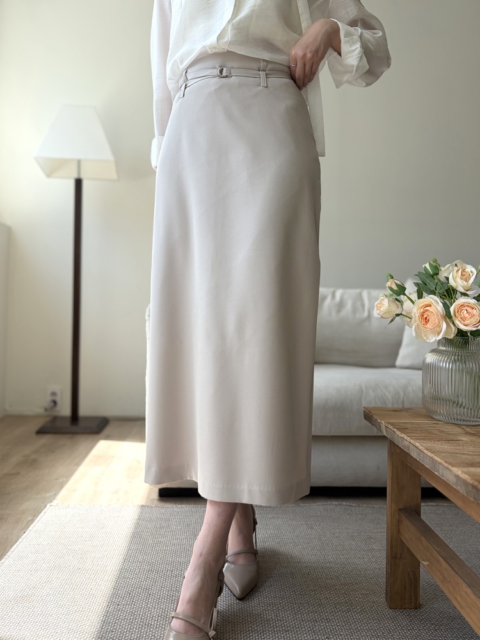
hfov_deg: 53.1
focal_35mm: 26
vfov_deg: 67.3
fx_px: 481
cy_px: 320
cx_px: 240
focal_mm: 5.96
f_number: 1.6
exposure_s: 1/539
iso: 50
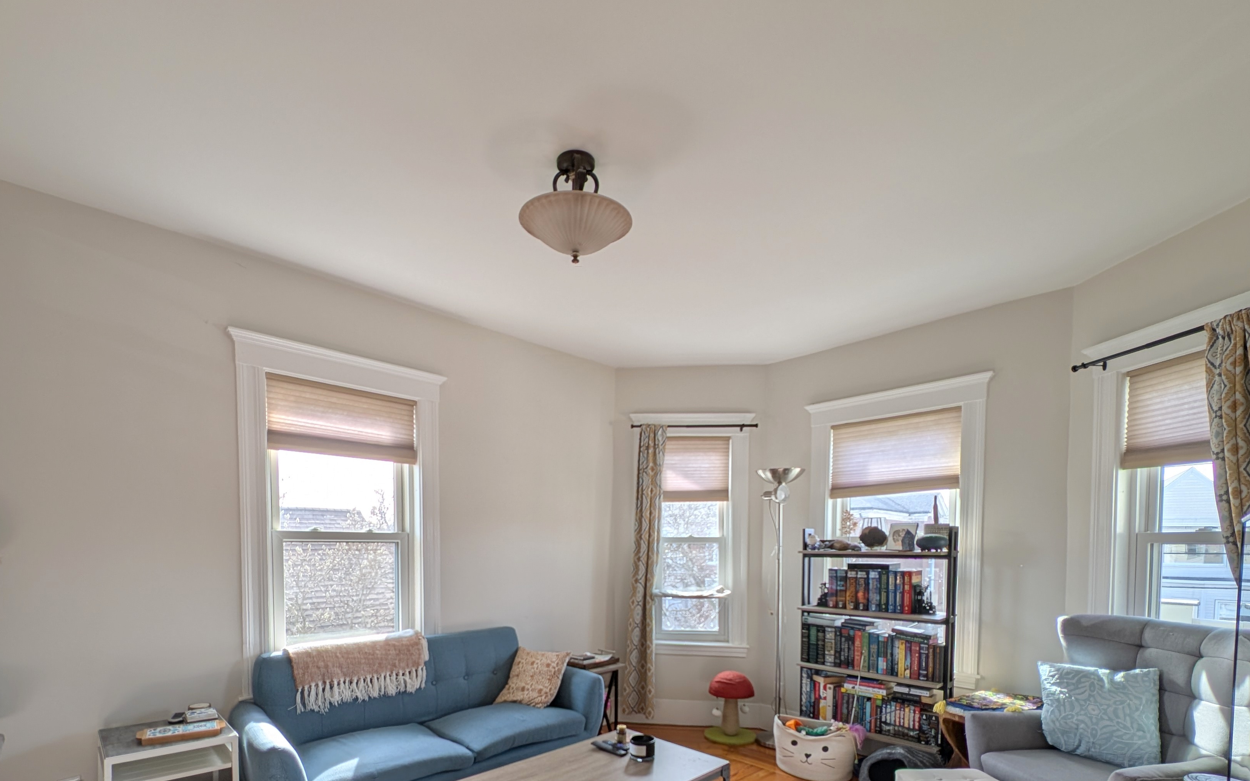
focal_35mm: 16
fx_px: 545
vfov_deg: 67.5
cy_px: 569
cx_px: 603
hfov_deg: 97.8
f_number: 1.95
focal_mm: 2.23
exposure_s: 1/201
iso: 41
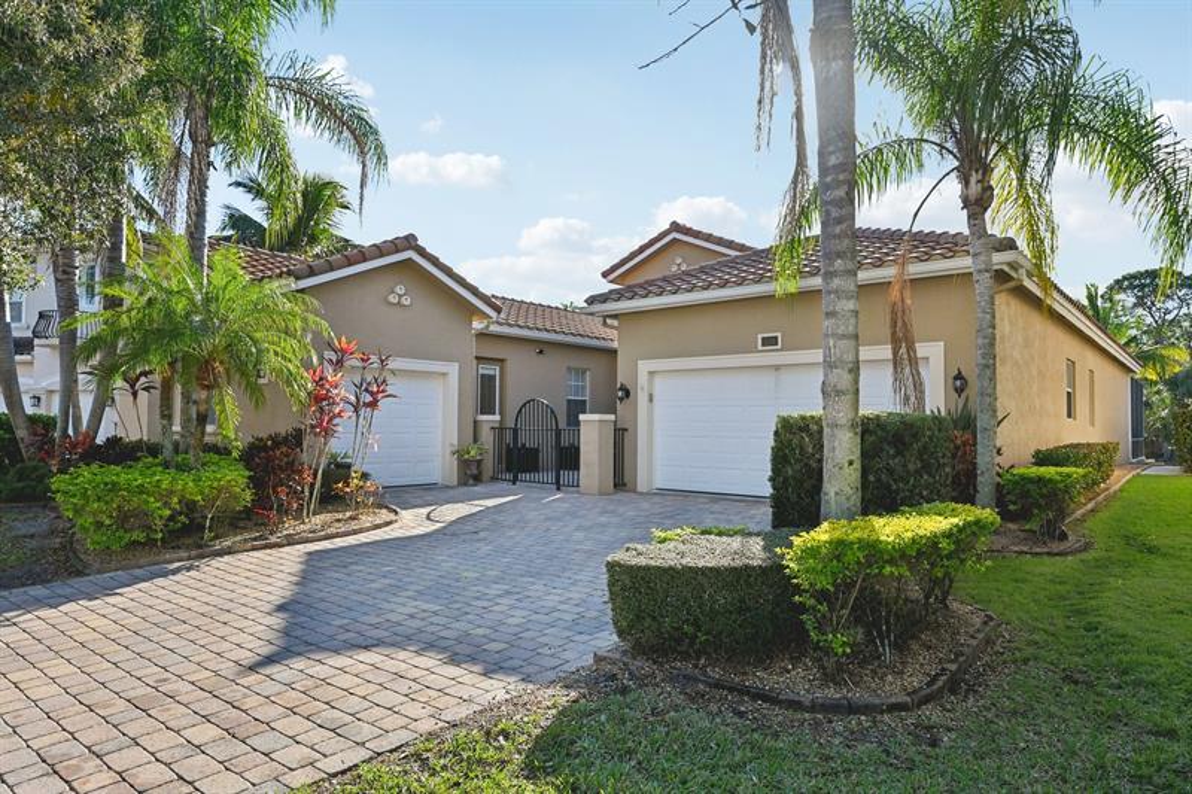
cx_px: 596
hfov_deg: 79.9
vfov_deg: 58.3
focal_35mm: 22
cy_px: 397
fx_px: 712
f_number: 8
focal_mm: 21.5
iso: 1000
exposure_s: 1/1000
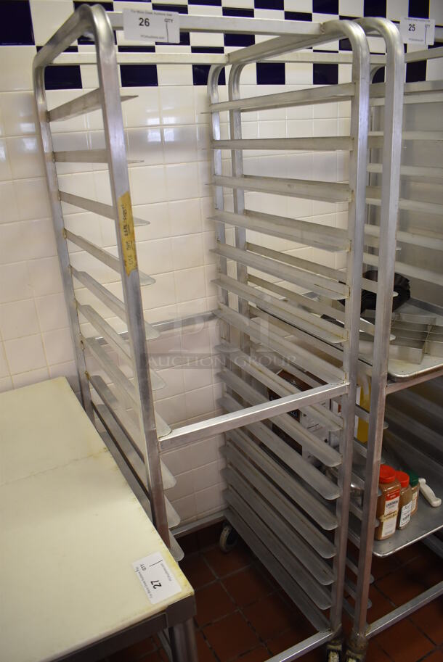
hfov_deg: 48.0
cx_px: 222
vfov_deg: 67.3
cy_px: 331
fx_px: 498
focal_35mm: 27
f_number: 3.5
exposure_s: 1/125
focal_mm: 18
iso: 1600
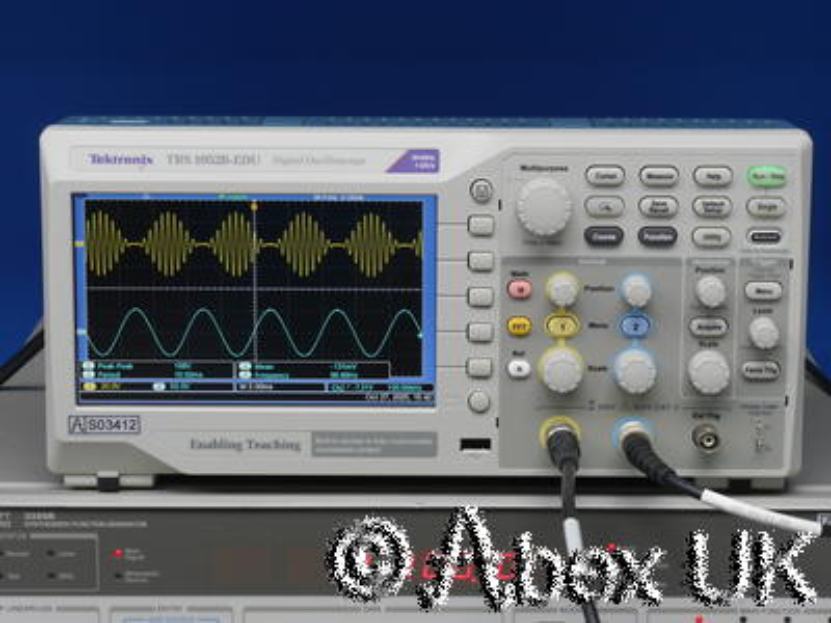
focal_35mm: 110
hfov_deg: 17.9
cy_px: 312
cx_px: 416
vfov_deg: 13.5
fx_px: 2641
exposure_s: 1/10
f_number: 11
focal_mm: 55
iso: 400
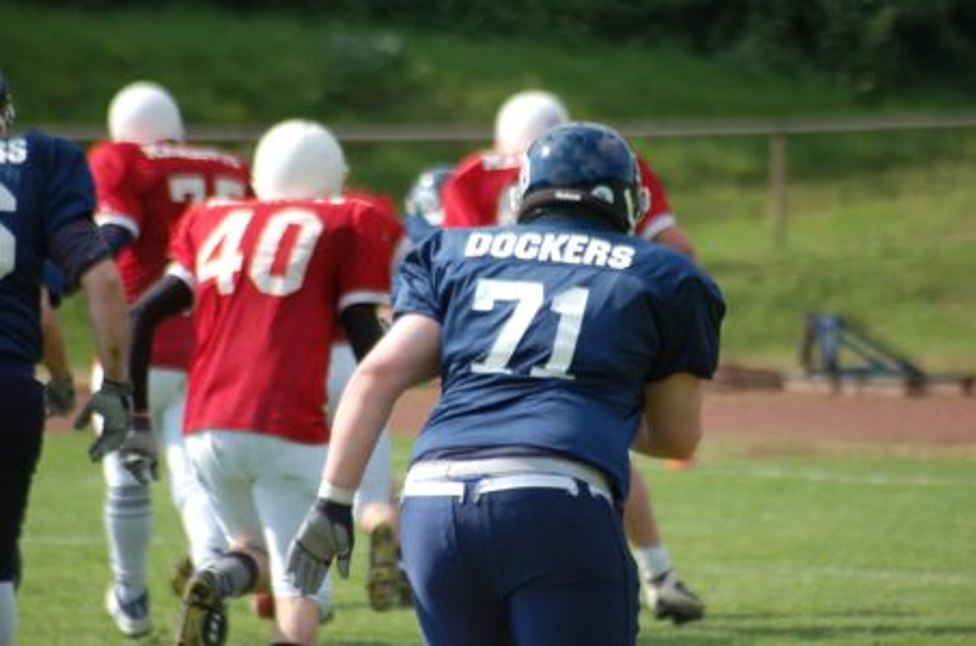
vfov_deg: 3.0
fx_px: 12174
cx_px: 488
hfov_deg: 4.6
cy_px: 323
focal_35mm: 450
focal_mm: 300
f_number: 5.6
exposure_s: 1/1000
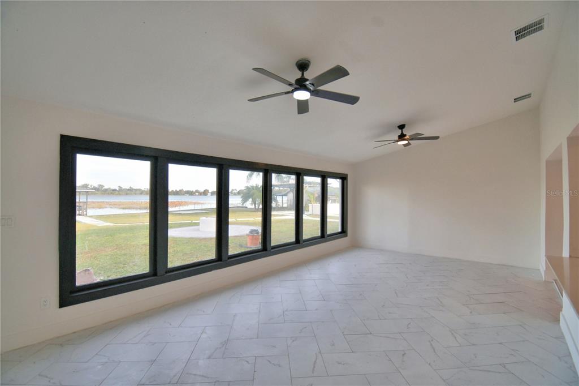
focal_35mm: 15
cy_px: 193
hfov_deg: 100.4
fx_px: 241
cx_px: 290
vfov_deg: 77.3
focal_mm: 10
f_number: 4.5
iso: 200
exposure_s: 1/250
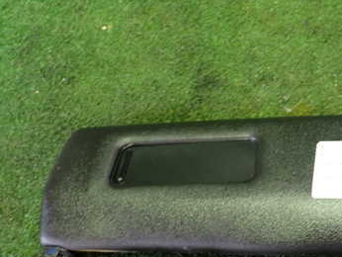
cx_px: 257
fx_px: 514
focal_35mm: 52
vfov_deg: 27.6
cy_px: 198
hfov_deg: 35.9
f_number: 2.3
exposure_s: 1/25
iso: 800
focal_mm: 5.4
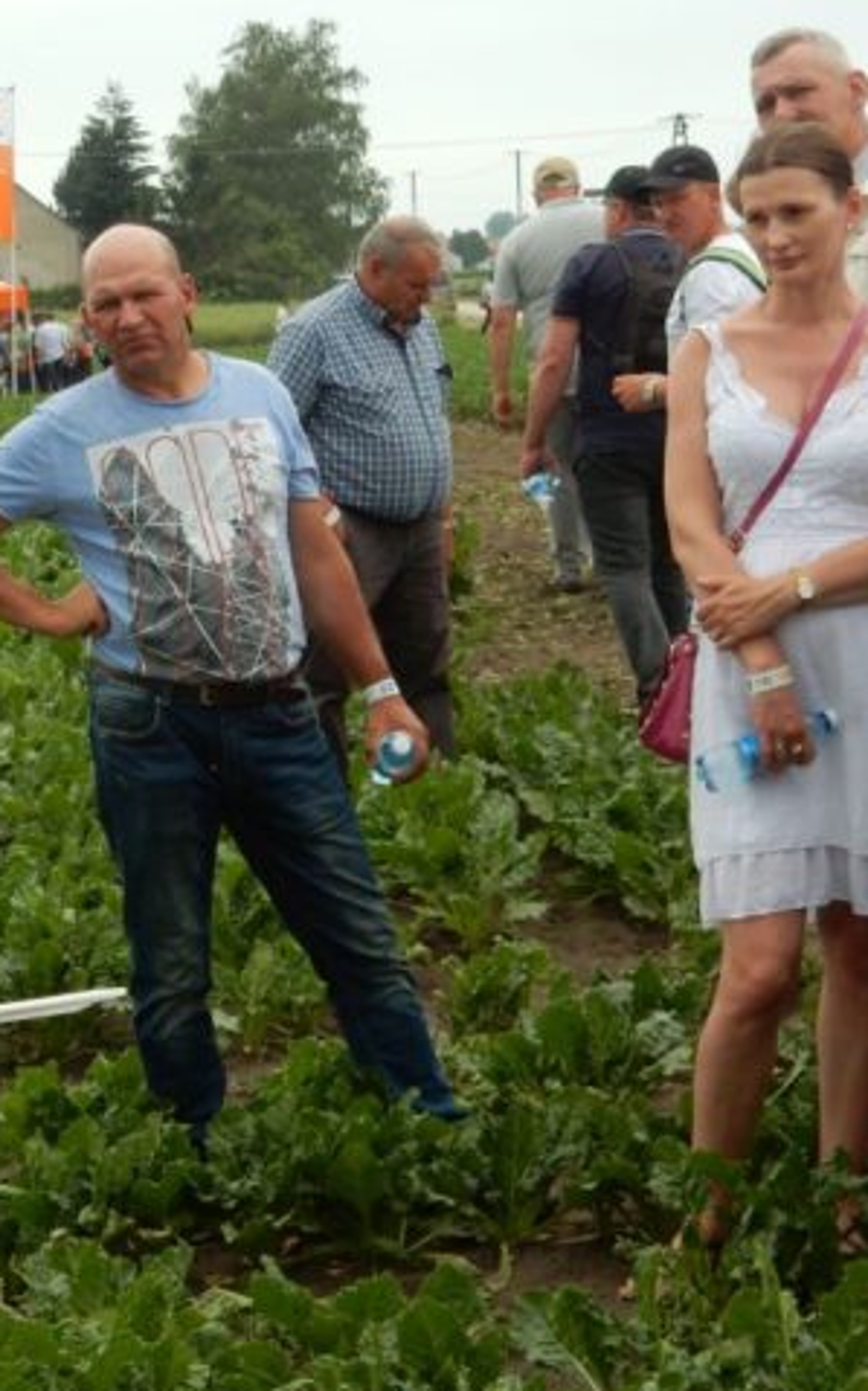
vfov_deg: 18.9
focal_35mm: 110
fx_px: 4167
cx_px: 29
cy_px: 710
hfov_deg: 11.8
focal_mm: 12.6
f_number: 4.8
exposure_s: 1/320
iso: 125
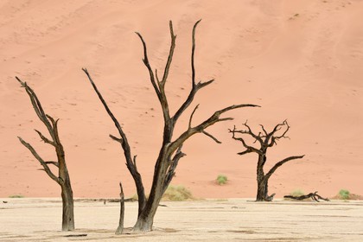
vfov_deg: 9.1
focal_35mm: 150
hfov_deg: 13.7
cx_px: 182
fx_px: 1512
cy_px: 121
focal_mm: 150
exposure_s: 1/160
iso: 200
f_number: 9
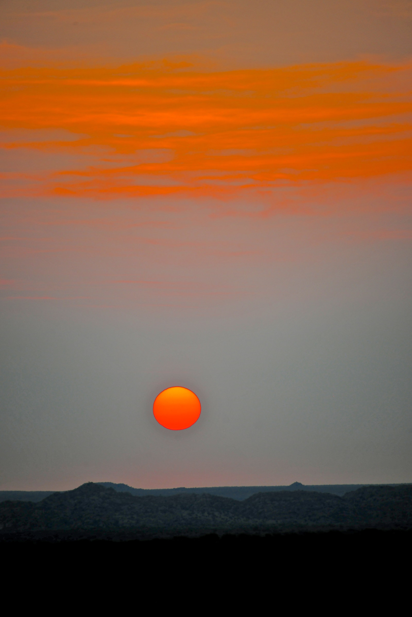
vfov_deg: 6.9
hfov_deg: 4.6
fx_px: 5150
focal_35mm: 300
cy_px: 308
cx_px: 206
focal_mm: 300
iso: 450
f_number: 5.6
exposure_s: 1/250
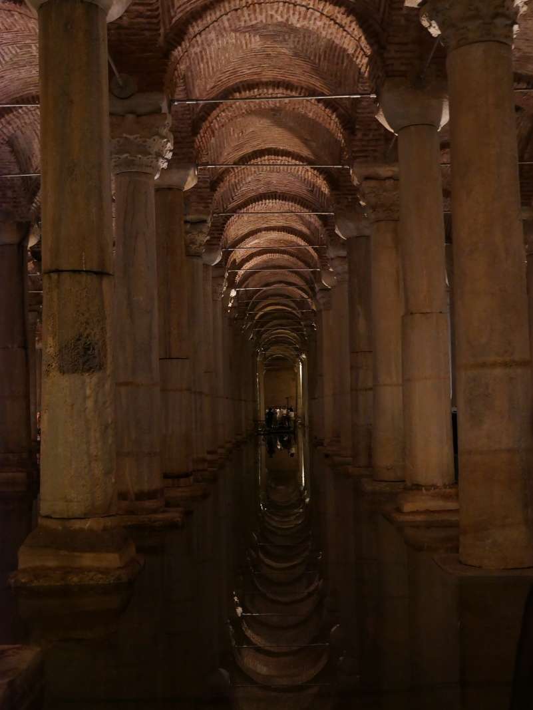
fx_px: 903
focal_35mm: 44
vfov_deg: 42.9
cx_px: 266
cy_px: 355
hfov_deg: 32.9
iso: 3200
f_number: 4.2
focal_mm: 22
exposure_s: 1/8
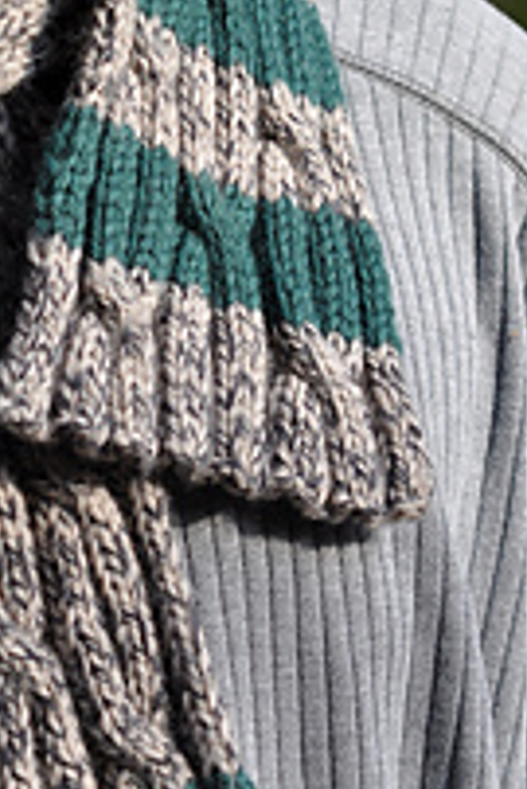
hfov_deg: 6.2
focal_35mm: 222
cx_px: -35
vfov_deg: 9.2
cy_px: 625
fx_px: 4866
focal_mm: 60
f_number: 4.5
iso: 200
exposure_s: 1/320
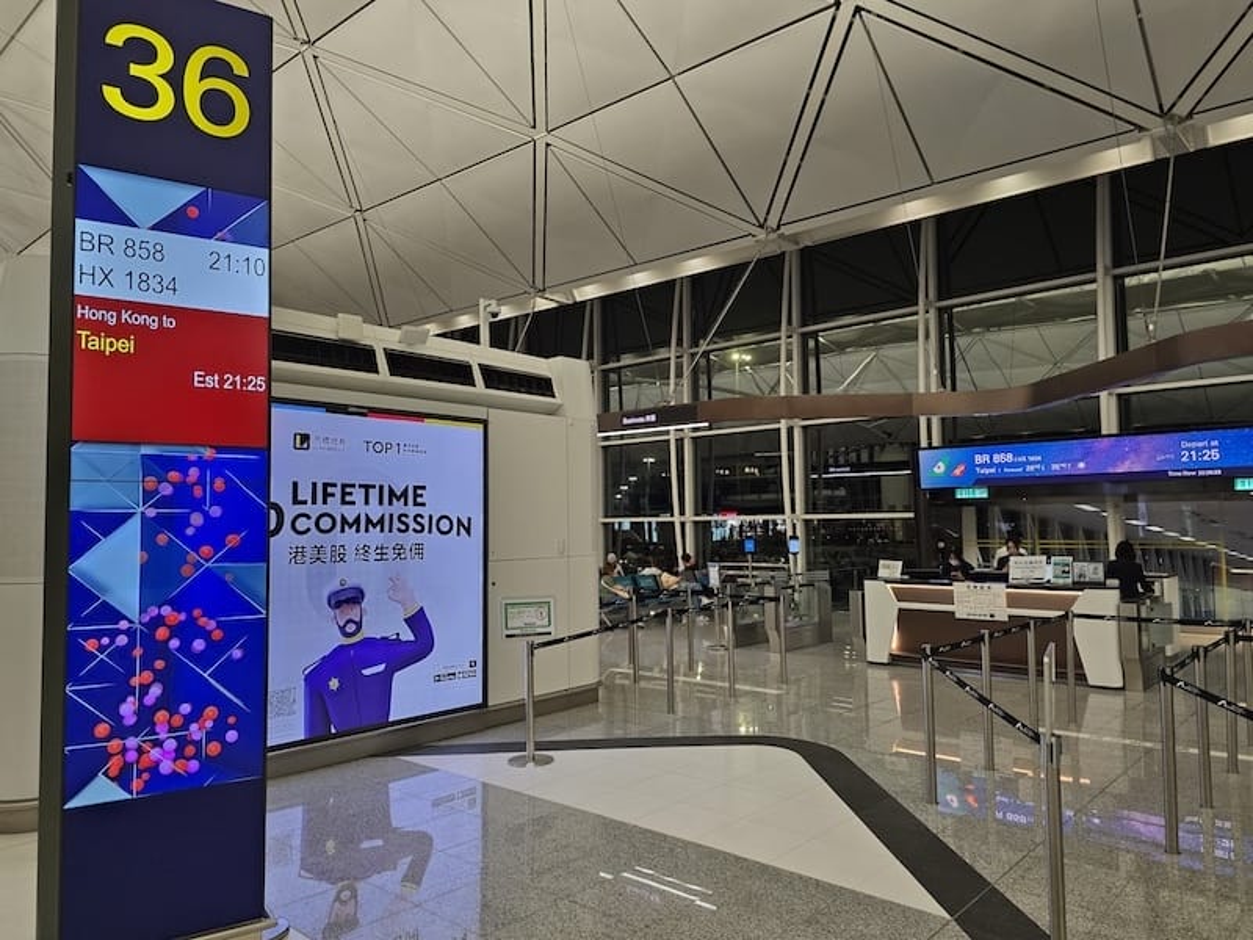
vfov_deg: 58.9
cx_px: 626
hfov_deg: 73.9
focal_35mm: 23
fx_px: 833
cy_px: 470
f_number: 1.7
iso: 200
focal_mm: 6.3
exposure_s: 1/180
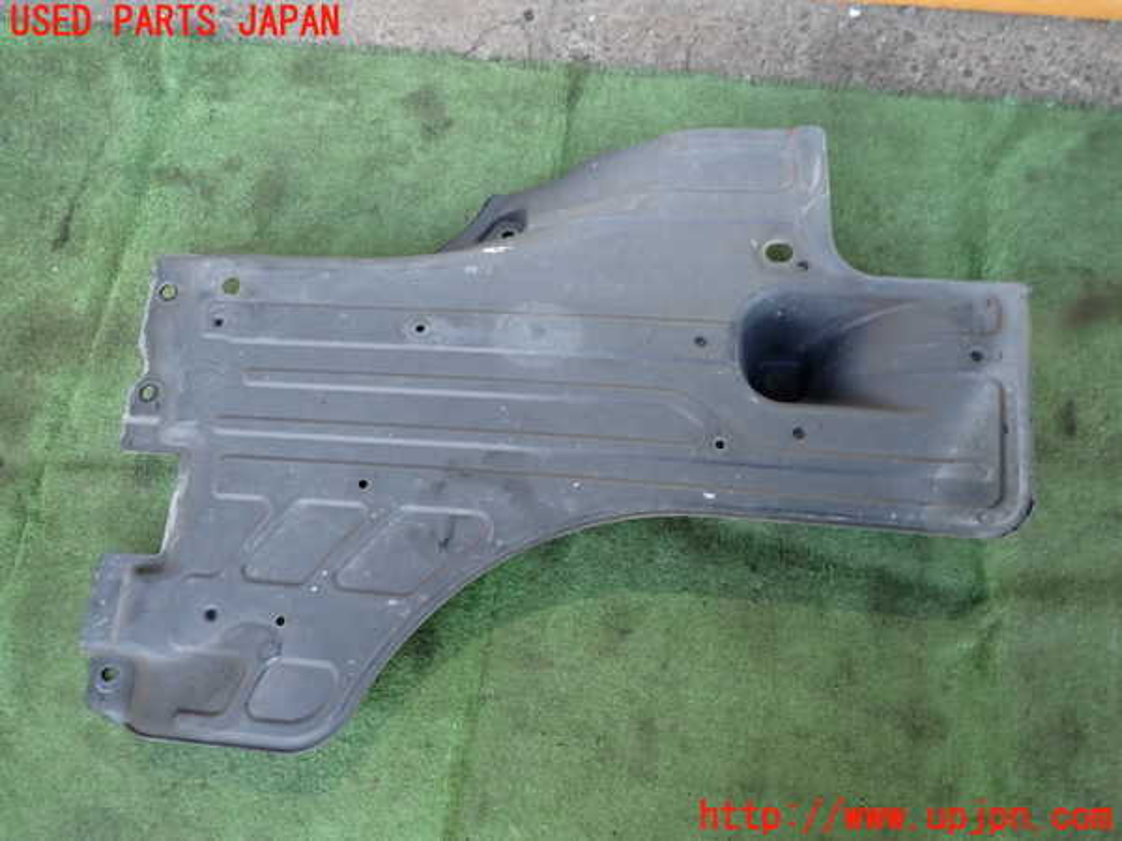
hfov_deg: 69.4
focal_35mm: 25
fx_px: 810
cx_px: 561
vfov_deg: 54.9
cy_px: 420
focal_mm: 4.5
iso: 200
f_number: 2
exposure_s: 1/40
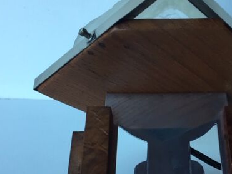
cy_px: 120
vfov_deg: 28.8
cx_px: 158
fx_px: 335
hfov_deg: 37.7
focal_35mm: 50
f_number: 2.2
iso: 32
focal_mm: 4.15
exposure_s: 1/33
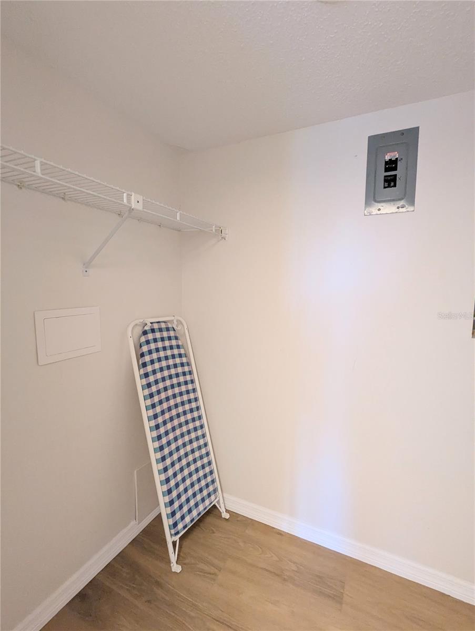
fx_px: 292
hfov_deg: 78.2
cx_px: 238
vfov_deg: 94.4
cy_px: 316
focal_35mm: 16
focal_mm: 2.35
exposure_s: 1/60
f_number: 2.2
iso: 701
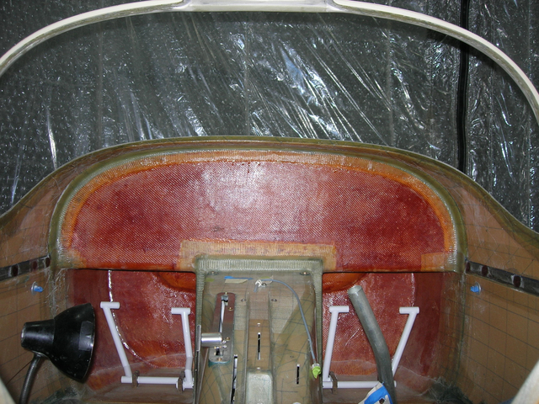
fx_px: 592
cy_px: 202
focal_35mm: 38
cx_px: 270
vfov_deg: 37.7
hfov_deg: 49.0
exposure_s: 1/60.1
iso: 64
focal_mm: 7.8
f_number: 2.8
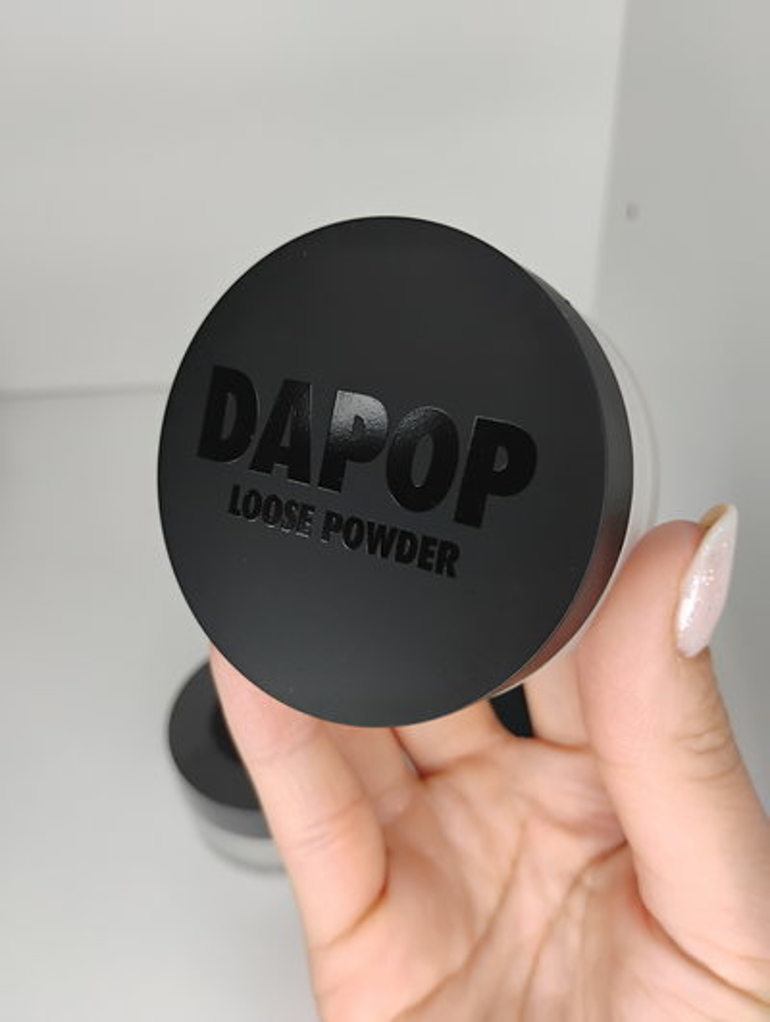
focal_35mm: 28
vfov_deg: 63.4
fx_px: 828
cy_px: 511
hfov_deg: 49.9
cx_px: 385
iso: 459
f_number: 1.8
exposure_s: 1/50
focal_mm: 4.26
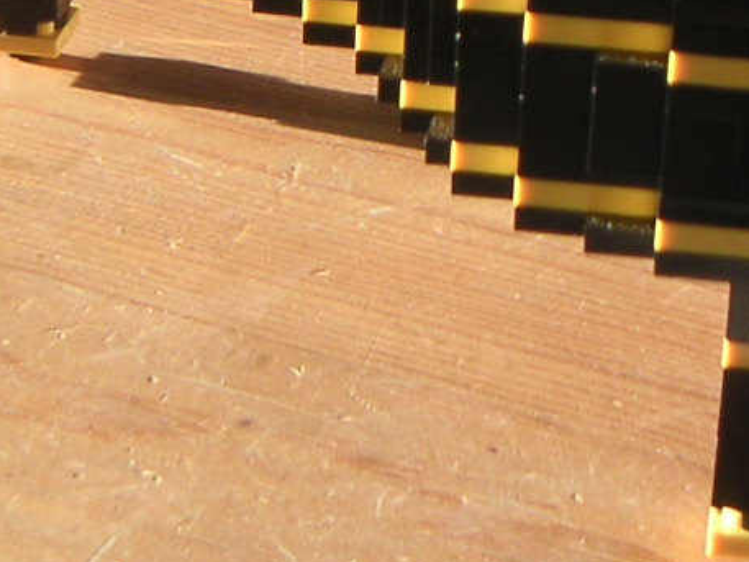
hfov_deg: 14.8
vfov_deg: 10.7
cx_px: 534
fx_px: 2879
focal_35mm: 133
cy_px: -293
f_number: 2.8
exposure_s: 1/45
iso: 50
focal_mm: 6
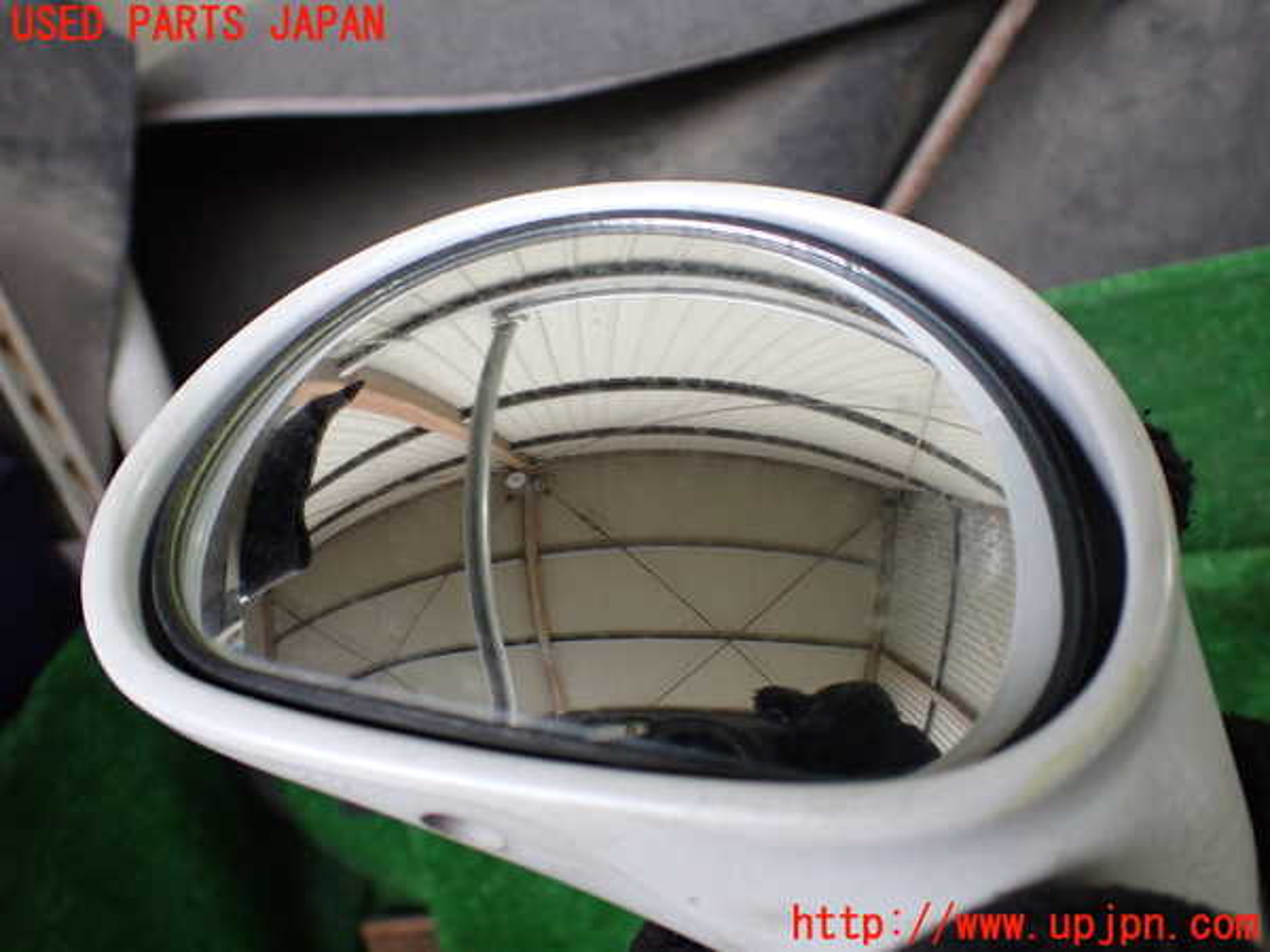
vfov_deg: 46.8
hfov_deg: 60.0
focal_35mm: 30
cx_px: 635
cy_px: 476
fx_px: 1101
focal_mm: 5.4
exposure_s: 1/125
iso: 400
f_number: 2.3
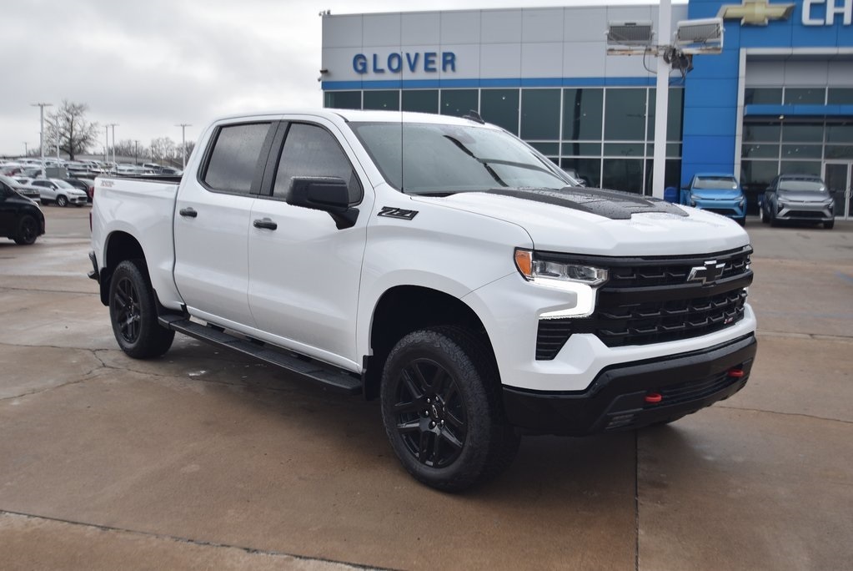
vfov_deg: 36.9
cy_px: 286
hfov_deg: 53.1
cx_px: 426
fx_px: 854
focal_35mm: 36
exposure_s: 1/200
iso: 100
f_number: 4.5
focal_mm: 24
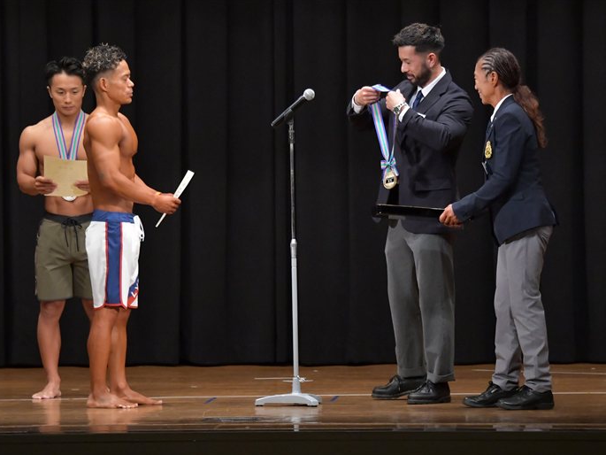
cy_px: 228
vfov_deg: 6.3
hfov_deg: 8.4
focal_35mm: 236
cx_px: 305
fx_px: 4132
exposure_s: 1/400
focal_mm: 145
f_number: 5.6
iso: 6400
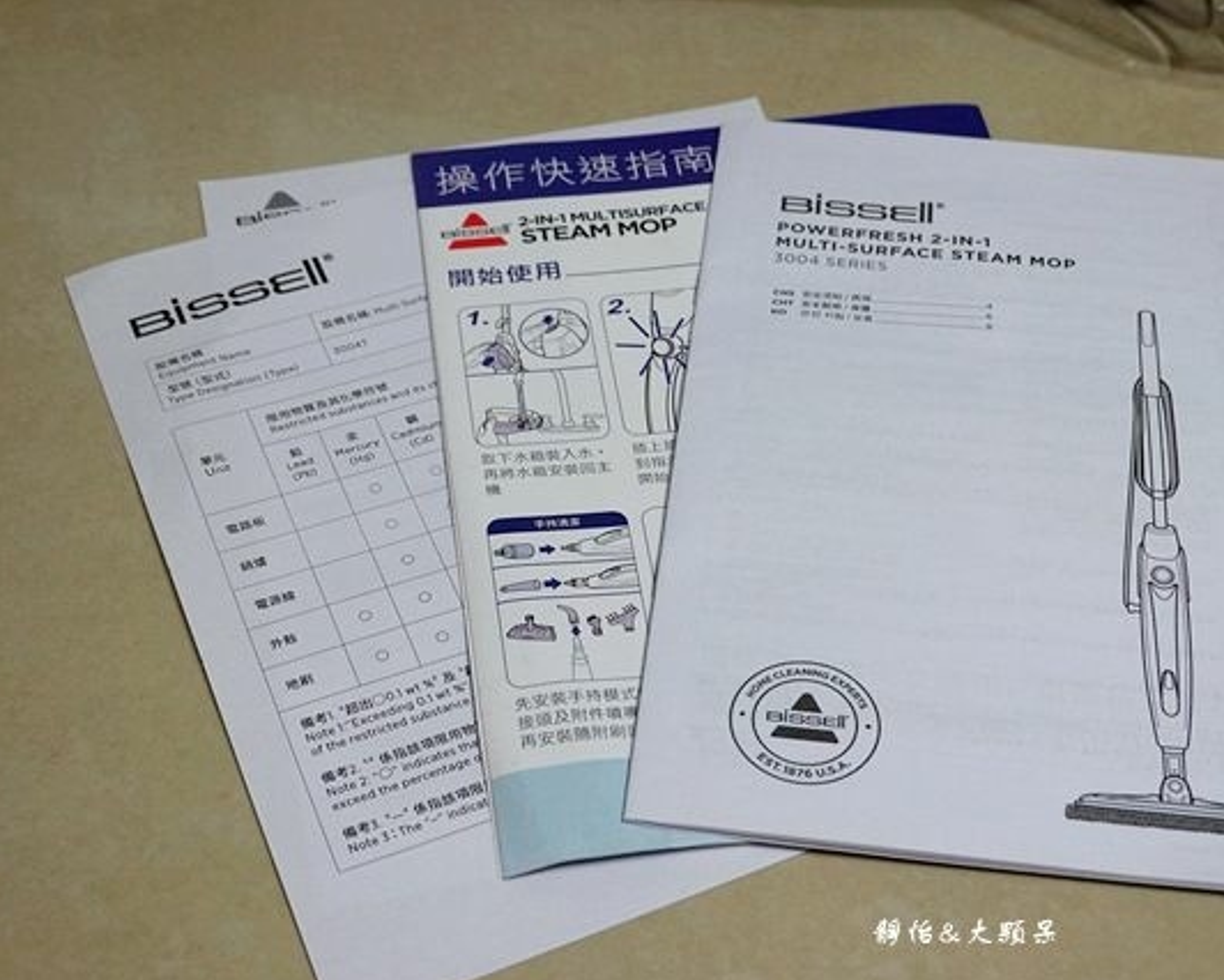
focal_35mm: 55
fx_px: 1993
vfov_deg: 27.6
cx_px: 725
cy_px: 496
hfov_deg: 34.0
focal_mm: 18.24
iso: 640
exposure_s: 1/50
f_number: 4
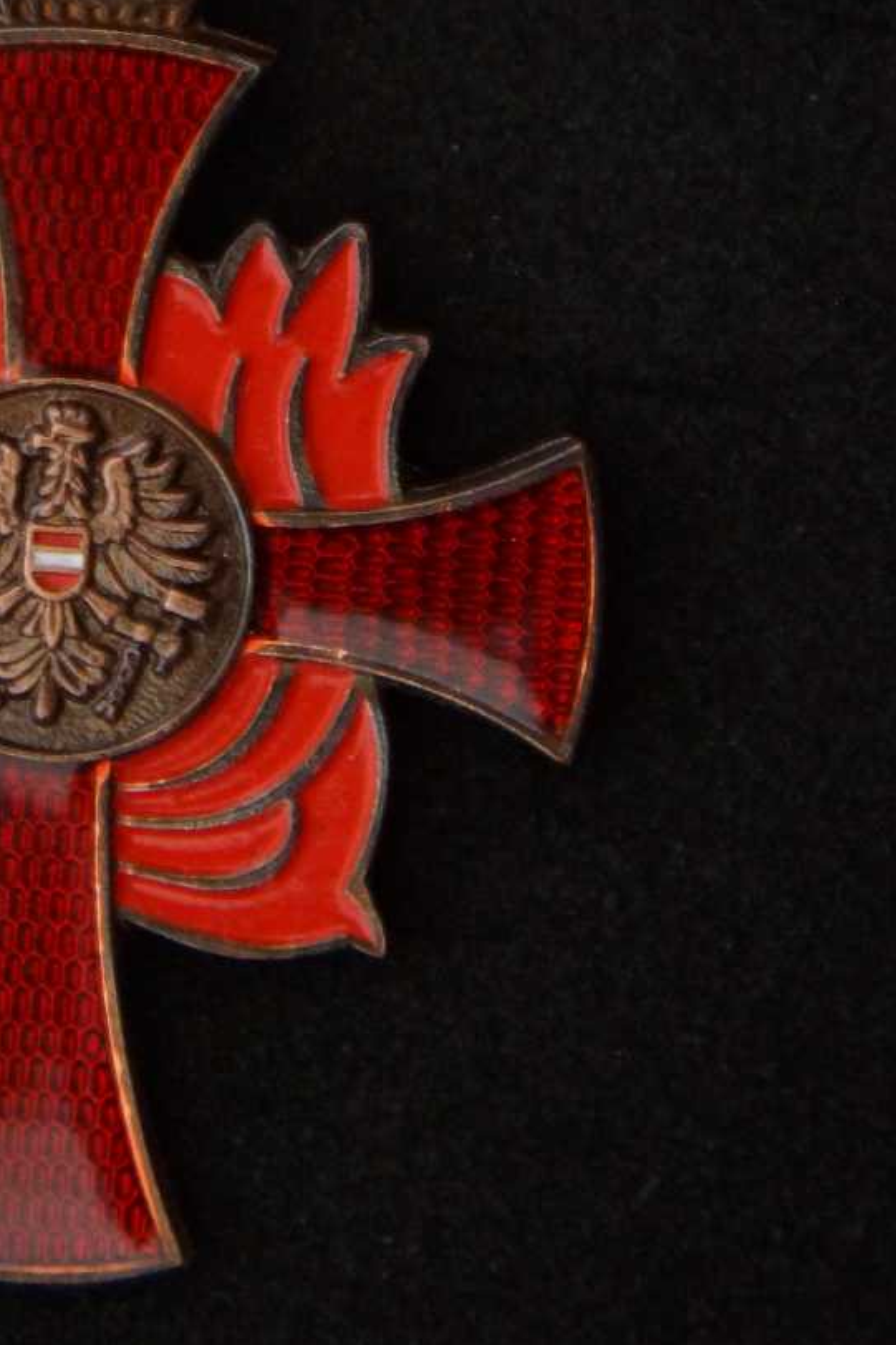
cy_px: -60
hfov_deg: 3.4
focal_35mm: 399
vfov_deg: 5.2
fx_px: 14901
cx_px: 65
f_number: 5.6
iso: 1600
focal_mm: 120
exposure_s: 1/8
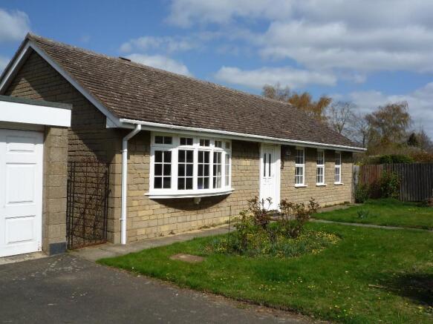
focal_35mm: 33
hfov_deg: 55.4
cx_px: 216
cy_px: 162
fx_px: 413
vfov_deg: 42.9
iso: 100
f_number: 5.6
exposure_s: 1/640
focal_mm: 5.8
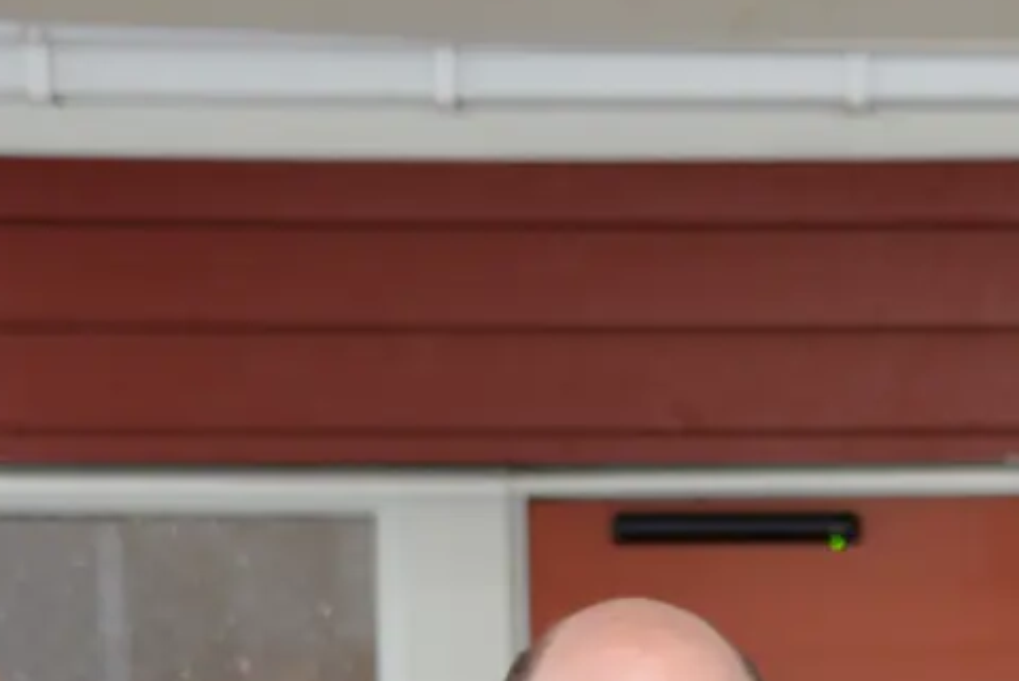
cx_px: 1163
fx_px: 6573
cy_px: 1258
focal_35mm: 232
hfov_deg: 8.8
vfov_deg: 5.8
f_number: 4.5
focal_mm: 58
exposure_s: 1/60
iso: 400
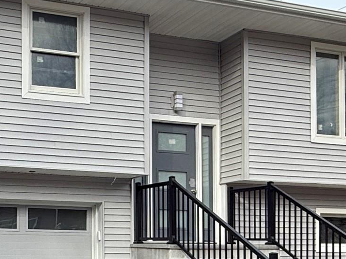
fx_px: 390
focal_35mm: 39
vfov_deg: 35.9
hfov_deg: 44.3
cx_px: 46
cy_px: 198
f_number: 2.2
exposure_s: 1/490
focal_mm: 2.22
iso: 50
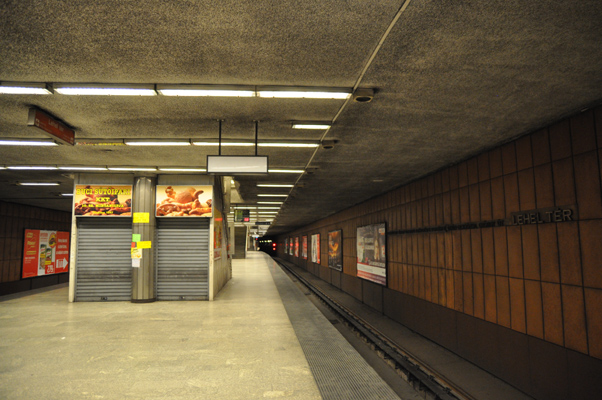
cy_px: 200
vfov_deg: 50.3
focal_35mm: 26
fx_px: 426
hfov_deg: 70.5
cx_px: 301
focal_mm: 17
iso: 1400
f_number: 2.8
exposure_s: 1/30
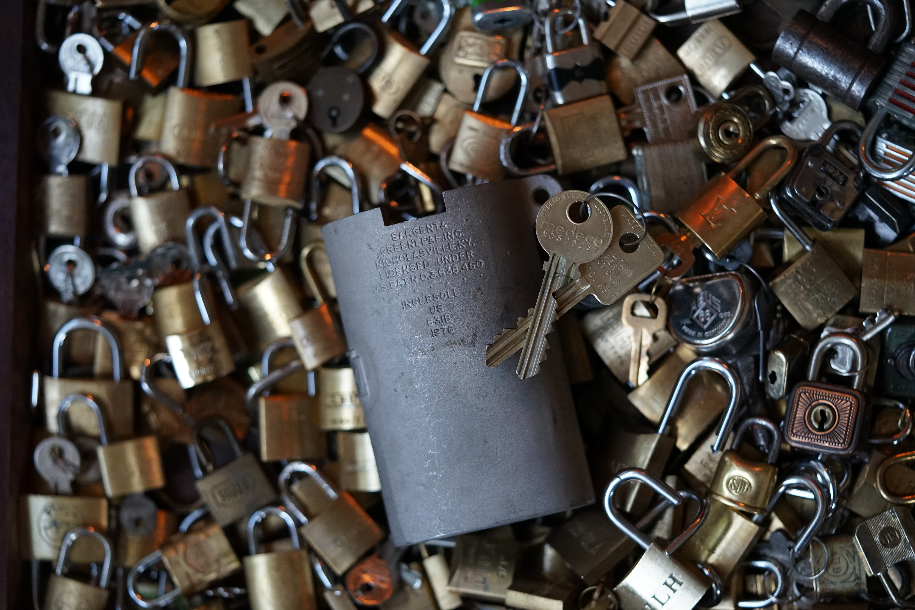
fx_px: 2287
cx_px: 458
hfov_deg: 22.6
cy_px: 305
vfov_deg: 15.2
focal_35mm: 90
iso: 2000
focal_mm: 90
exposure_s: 1/160
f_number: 2.8
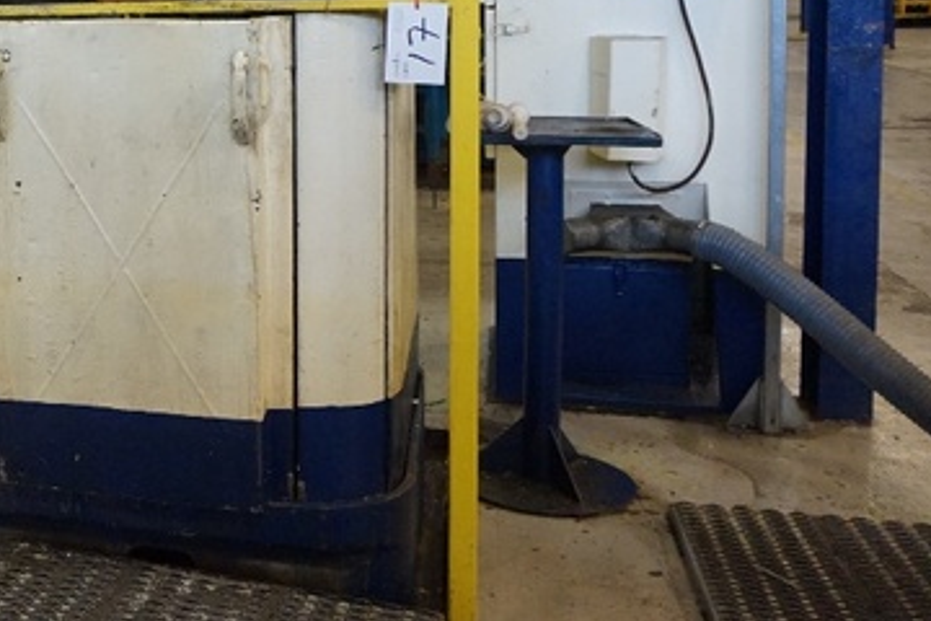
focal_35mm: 48
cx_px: 16
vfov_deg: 27.3
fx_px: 1241
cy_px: 88
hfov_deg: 37.1
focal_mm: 16
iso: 2000
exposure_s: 1/160
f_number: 3.5
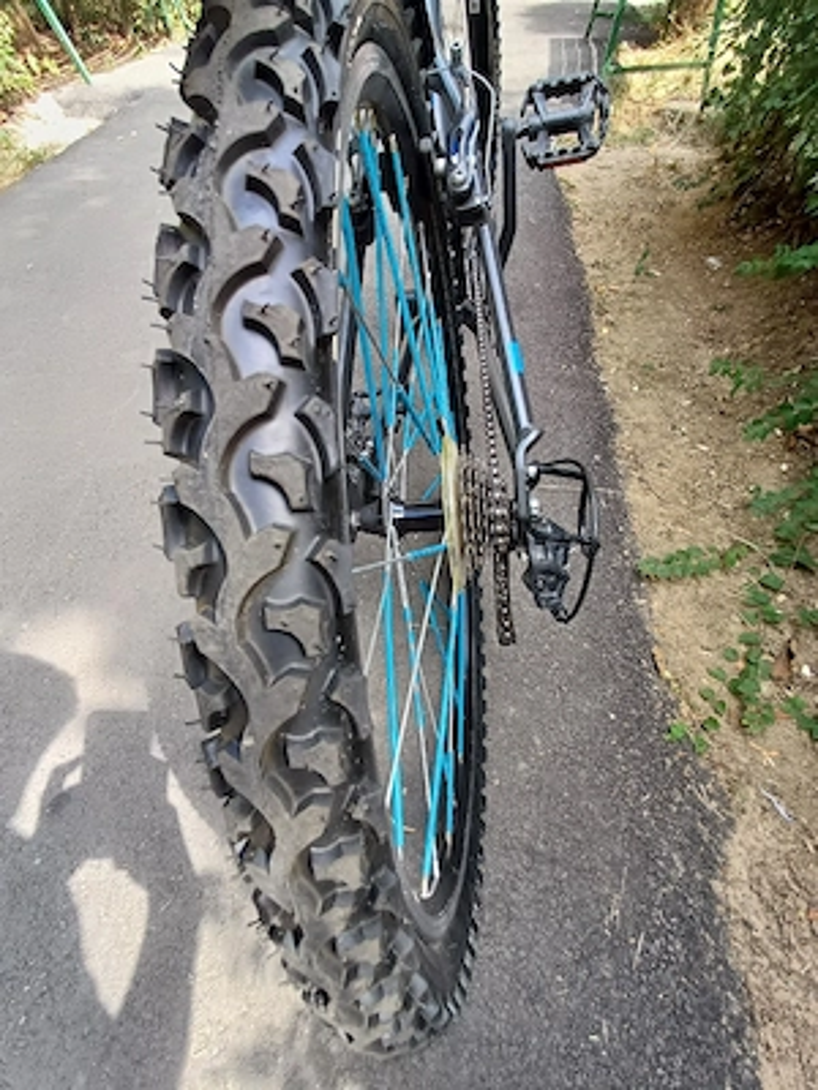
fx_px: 504
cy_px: 545
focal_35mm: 16
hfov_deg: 78.1
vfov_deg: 94.5
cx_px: 409
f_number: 2.2
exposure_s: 1/111
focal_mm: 1.64
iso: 40
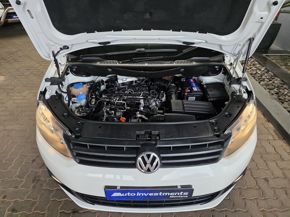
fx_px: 193
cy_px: 108
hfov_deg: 73.9
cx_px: 145
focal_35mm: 23
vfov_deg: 58.9
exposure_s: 1/180
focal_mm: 6.25
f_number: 1.7
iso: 200
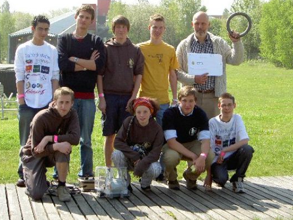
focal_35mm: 83
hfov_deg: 23.6
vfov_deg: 17.8
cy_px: 92
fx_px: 703
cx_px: 151
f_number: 3.7
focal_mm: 14.2
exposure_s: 1/250
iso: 50
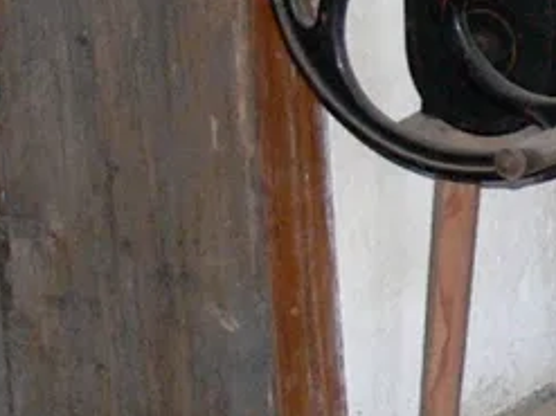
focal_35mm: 227
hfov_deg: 7.8
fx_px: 3644
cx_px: 1515
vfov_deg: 6.4
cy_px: -346
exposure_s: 1/30
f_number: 2.8
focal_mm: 7.4
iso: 160
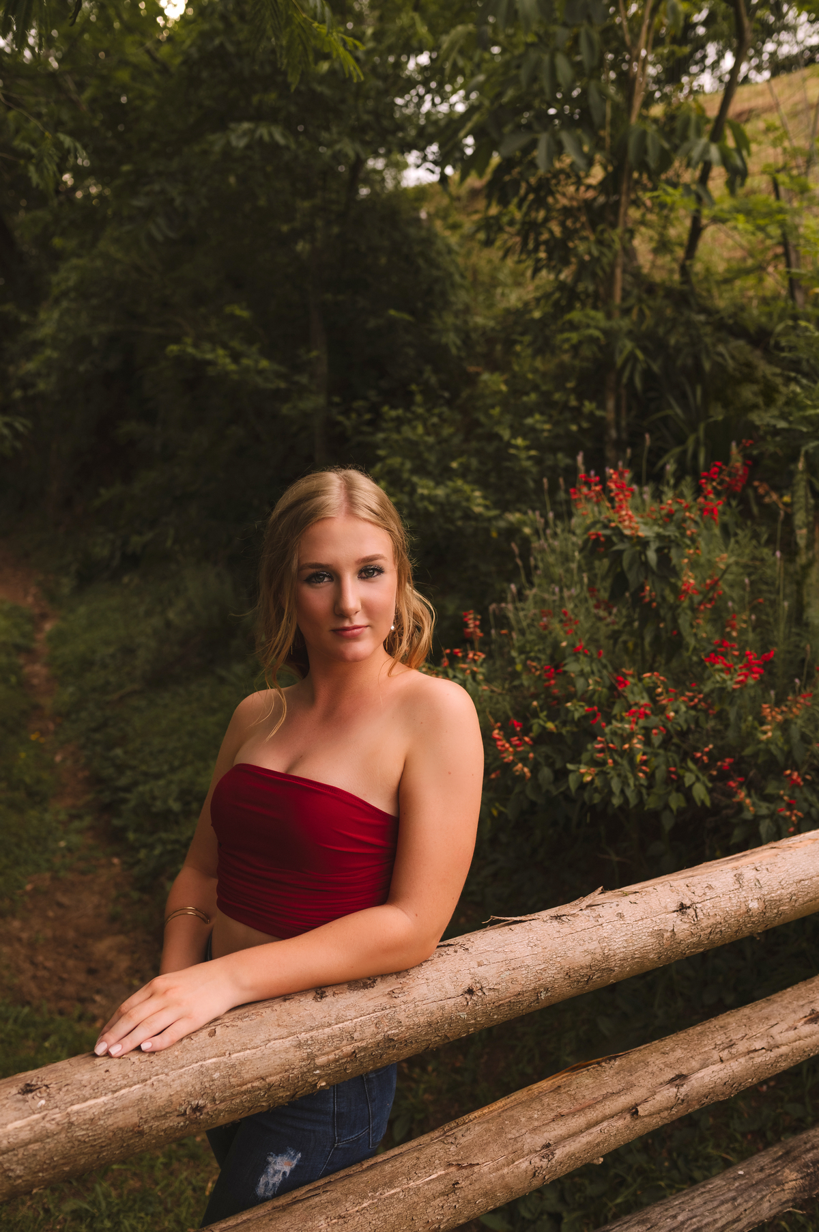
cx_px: 410
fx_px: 1196
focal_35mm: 35
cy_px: 616
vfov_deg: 54.5
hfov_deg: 37.8
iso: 250
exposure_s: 1/200
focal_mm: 35
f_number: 3.5
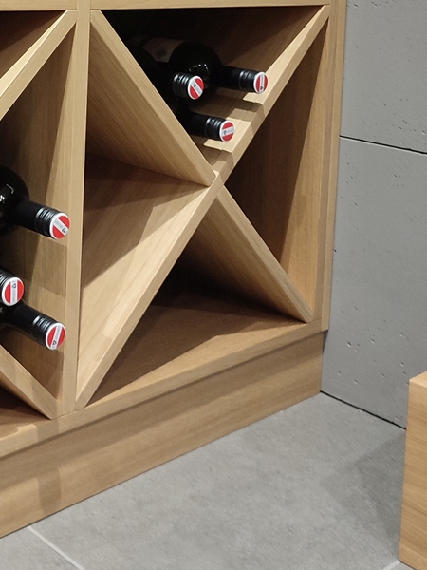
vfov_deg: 31.8
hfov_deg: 25.4
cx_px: 51
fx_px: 921
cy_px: 3
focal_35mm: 56
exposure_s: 1/20
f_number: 1.89
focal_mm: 5.89
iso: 786
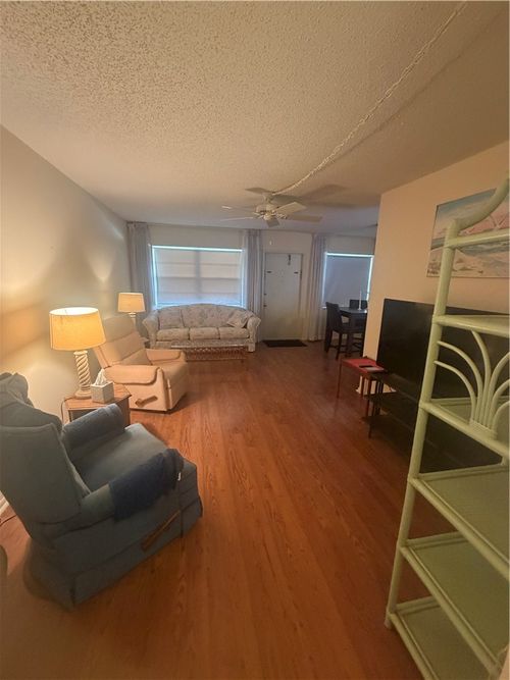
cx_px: 255
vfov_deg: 102.1
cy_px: 340
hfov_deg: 85.7
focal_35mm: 14
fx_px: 275
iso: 500
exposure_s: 1/60
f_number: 2.2
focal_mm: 2.22
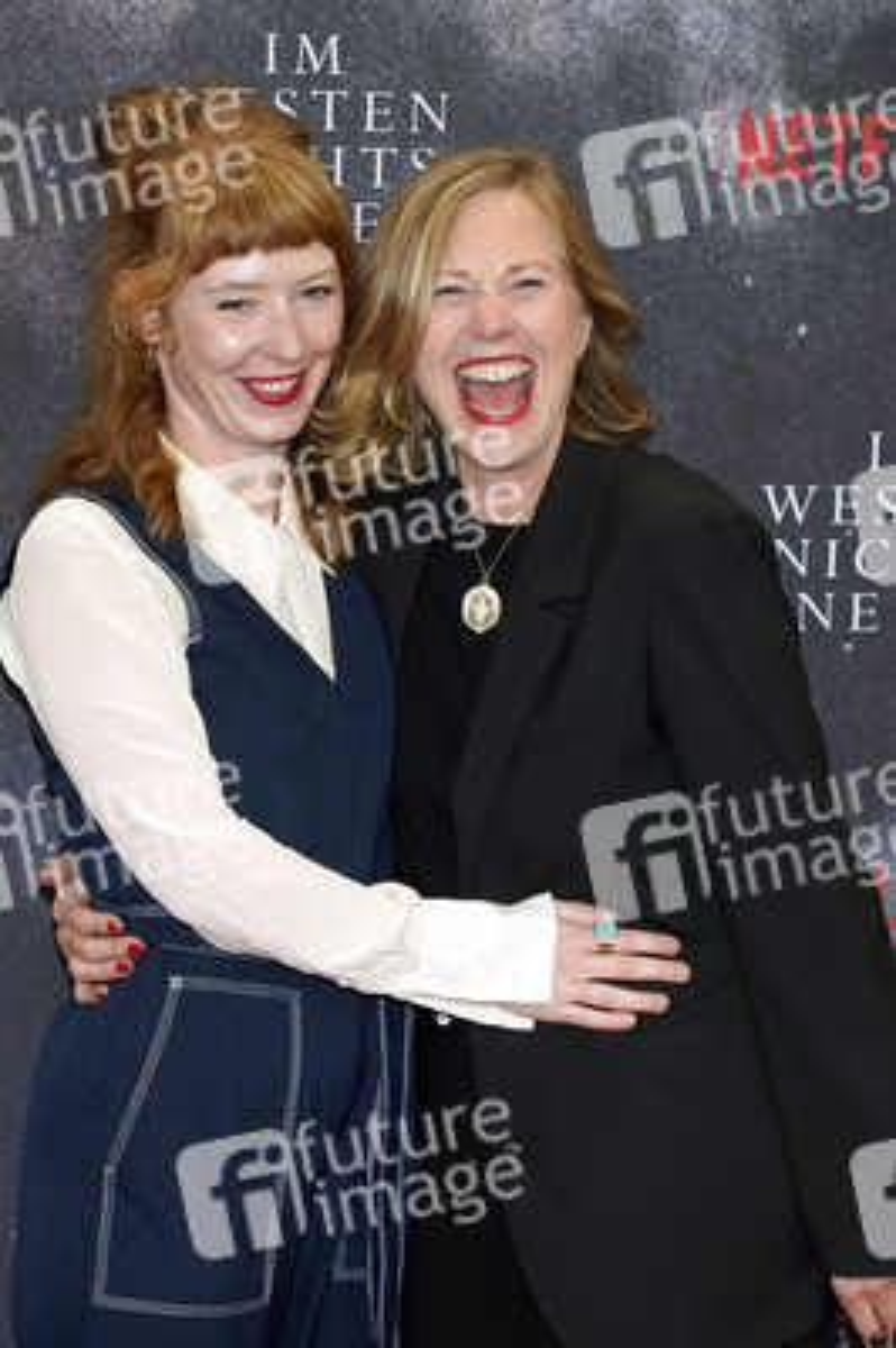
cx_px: 448
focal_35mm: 68
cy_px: 674
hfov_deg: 20.0
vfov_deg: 29.7
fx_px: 2543
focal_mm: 68
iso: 640
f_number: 5.6
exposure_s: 1/200
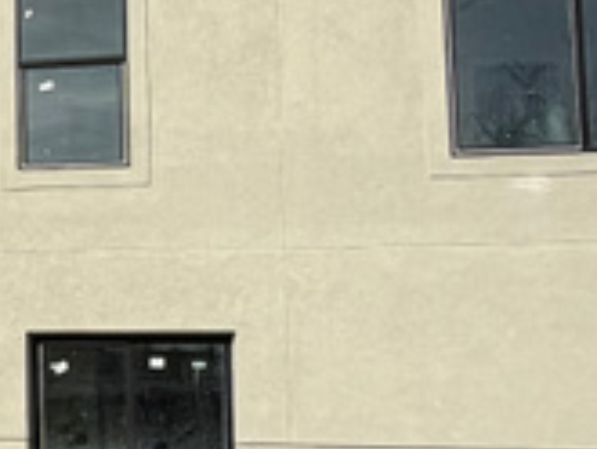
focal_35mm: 87
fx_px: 1502
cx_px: -311
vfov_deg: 17.0
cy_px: 232
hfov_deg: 19.5
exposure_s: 1/1339
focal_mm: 2.22
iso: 20
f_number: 2.2
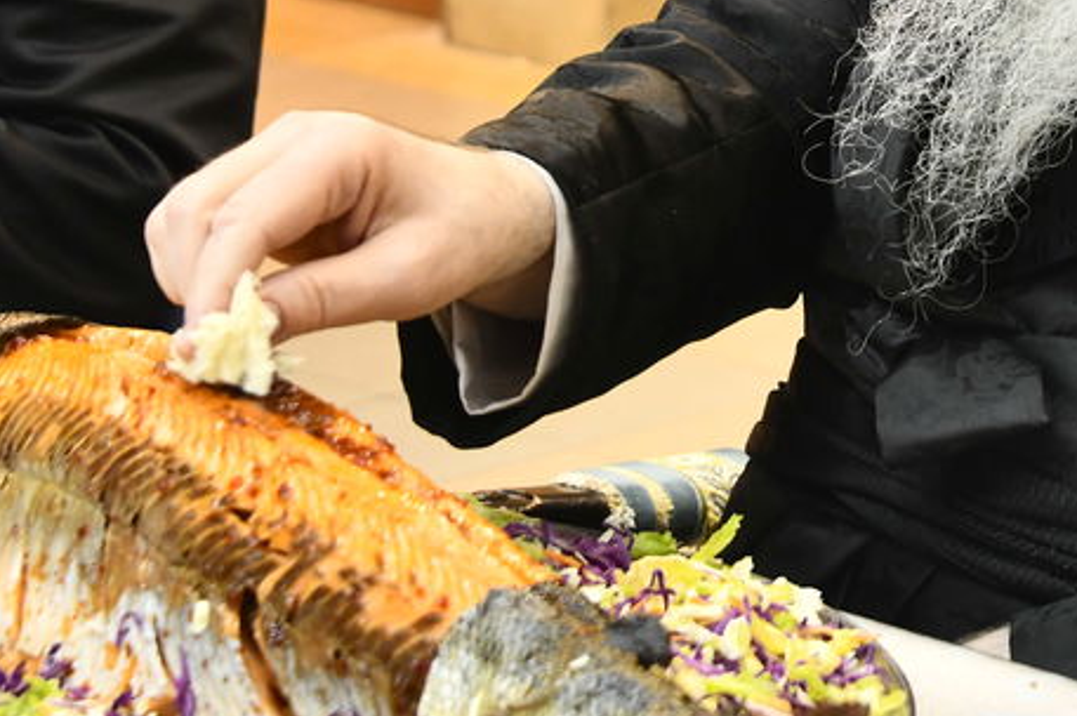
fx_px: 5680
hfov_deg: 10.7
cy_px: -183
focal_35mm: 190
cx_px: 1119
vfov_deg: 7.2
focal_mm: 62
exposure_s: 1/100
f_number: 5.6
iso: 800
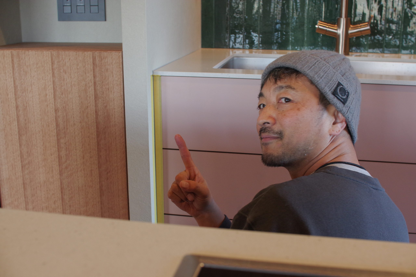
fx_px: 520
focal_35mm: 45
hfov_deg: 43.6
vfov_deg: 29.8
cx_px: 208
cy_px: 138
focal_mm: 30
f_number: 5.6
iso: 800
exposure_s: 1/50
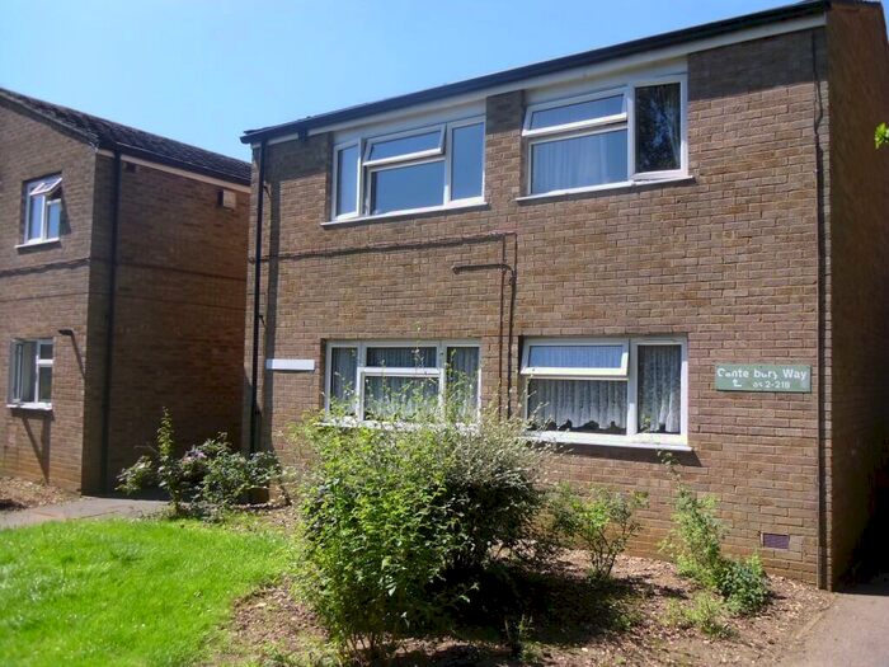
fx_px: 796
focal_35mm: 31
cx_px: 444
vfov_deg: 45.4
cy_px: 334
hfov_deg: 58.4
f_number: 3.3
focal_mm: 5.6
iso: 80
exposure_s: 1/469
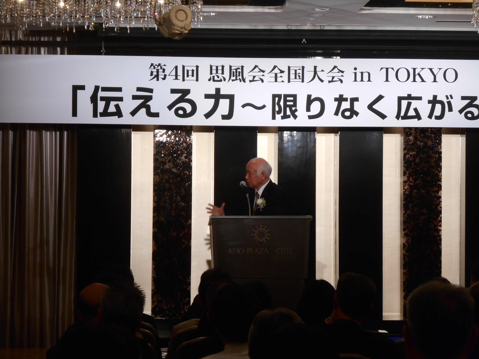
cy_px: 180
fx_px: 1910
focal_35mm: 138
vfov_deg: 10.7
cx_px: 240
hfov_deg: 14.3
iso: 250
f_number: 5.7
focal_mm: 24.7
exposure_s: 1/30
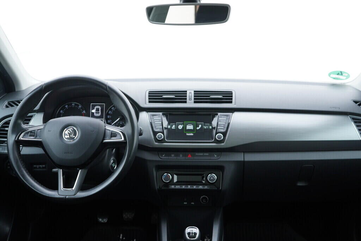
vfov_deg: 36.9
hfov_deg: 53.1
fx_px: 361
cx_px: 180
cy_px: 120
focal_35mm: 36
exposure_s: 1/40
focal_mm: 24
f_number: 2.8
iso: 200
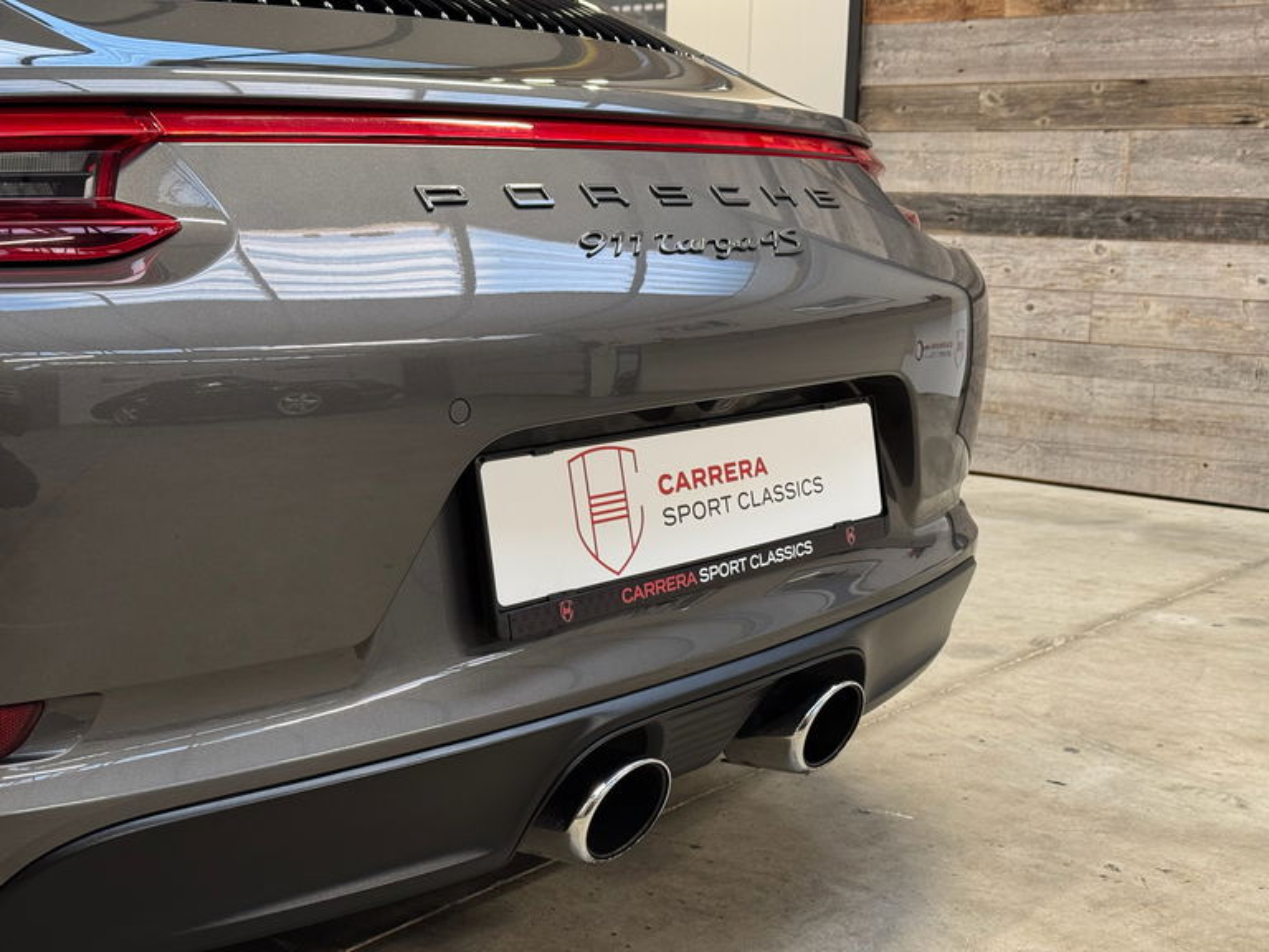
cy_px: 476
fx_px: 1760
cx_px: 634
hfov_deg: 39.7
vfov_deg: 30.3
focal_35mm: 48
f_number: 1.78
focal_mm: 6.76
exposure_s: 1/50
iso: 125
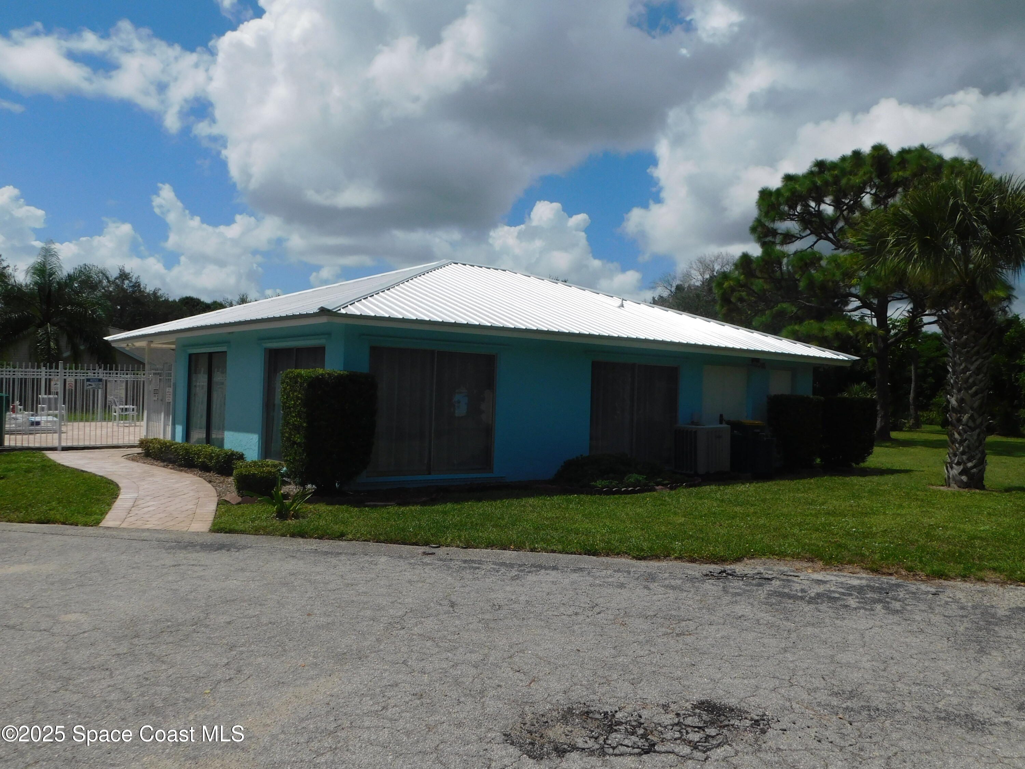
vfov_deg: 46.8
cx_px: 512
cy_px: 384
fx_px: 888
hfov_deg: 60.0
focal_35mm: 30
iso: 125
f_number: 6.4
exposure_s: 1/1000
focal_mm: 5.3
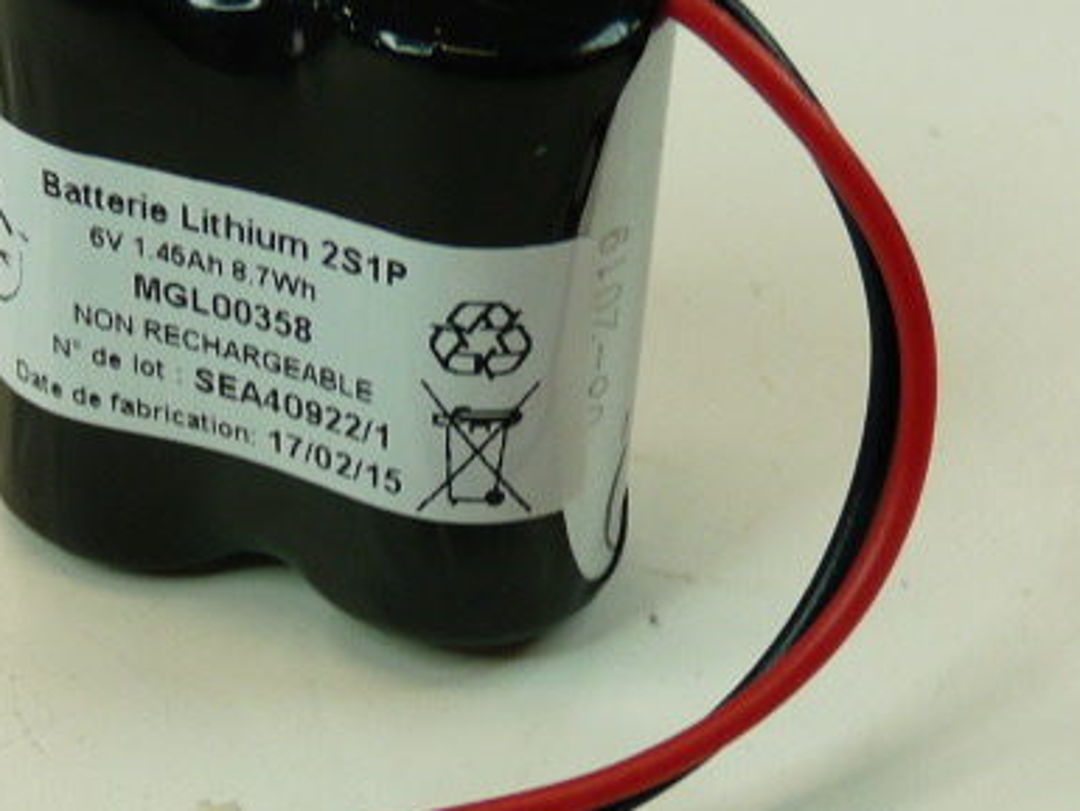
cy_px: 443
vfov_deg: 13.7
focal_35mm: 108
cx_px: 300
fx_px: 3371
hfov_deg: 18.1
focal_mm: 6.6
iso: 100
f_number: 3
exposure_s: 1/60
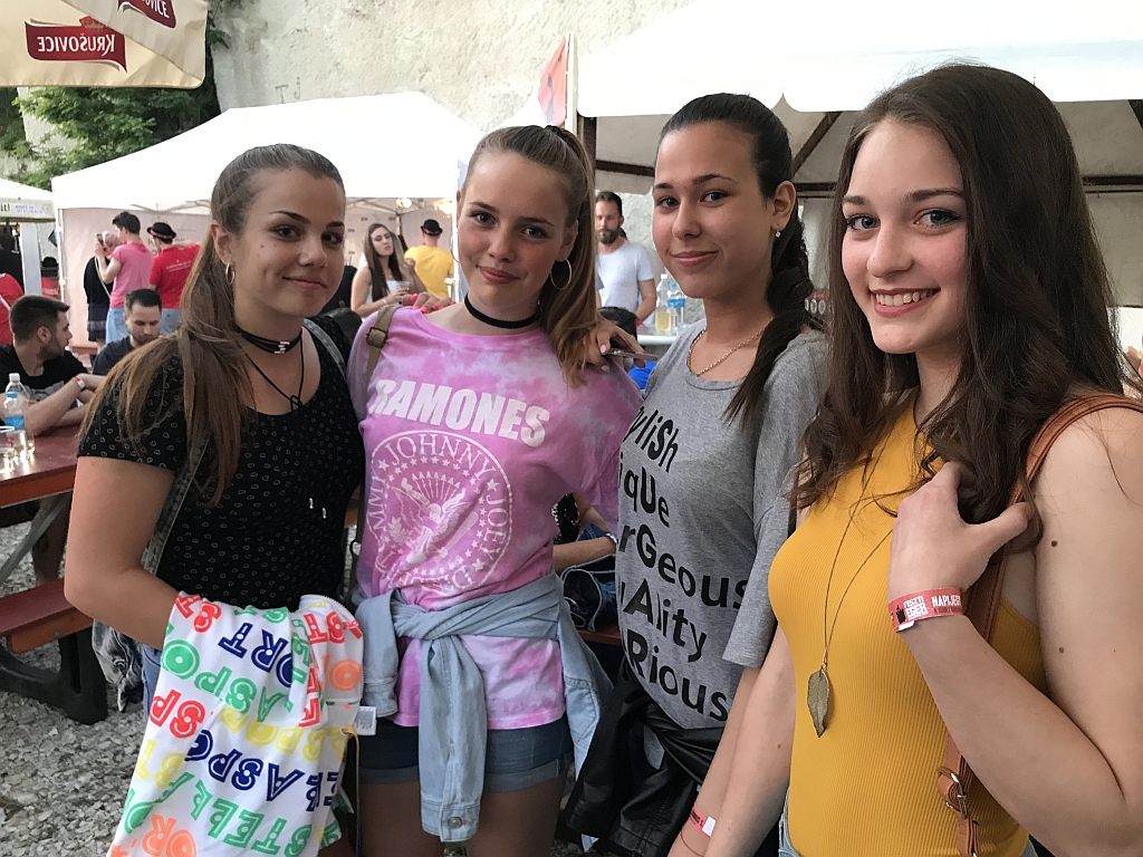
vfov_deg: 49.7
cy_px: 428
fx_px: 925
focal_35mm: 28
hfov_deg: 63.4
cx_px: 572
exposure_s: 1/17
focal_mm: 3.99
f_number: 1.8
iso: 64
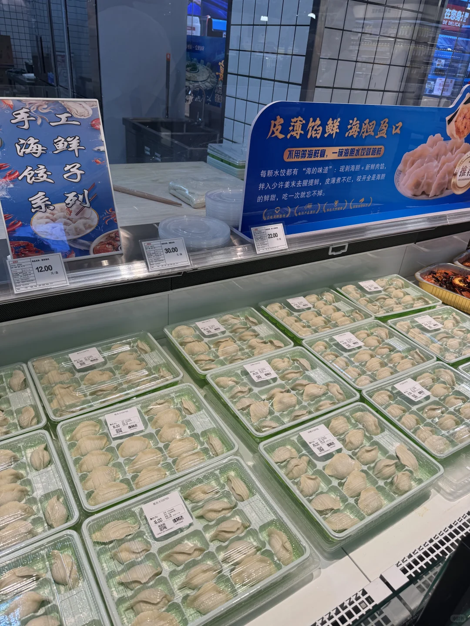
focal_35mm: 24
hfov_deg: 56.8
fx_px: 434
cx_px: 235
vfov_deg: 71.6
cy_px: 313
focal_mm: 6.76
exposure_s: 1/407
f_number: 1.78
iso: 80
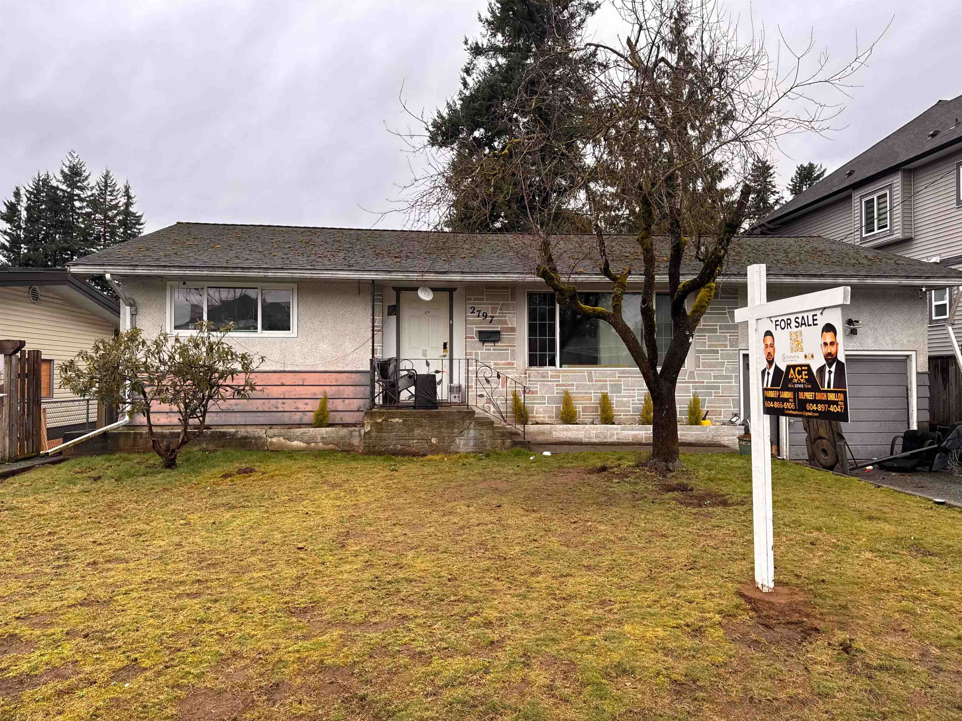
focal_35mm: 24
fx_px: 667
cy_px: 360
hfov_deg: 71.6
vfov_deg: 56.8
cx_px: 481
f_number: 1.78
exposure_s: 1/510
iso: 80
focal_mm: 6.76
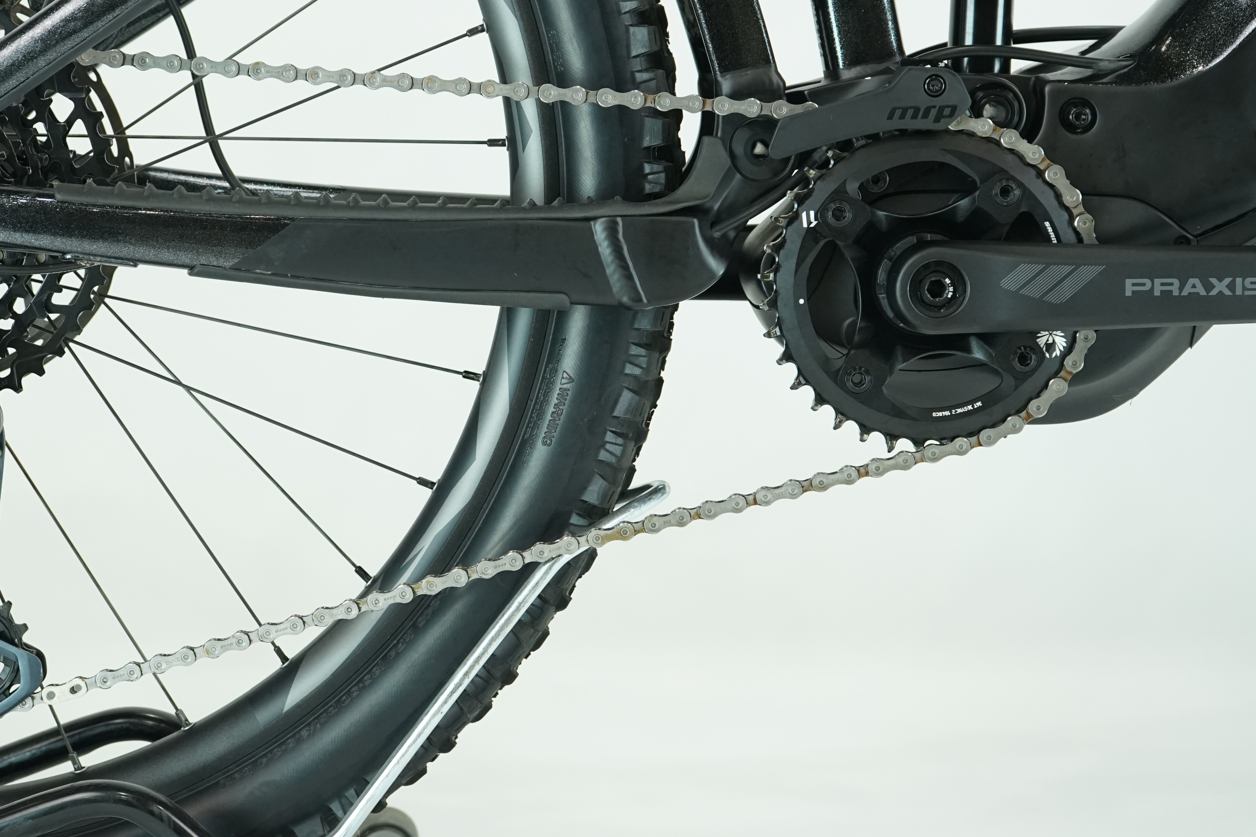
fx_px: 2686
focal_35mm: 77
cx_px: 512
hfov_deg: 26.3
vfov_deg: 17.7
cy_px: 286
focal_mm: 55
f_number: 5.6
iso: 1600
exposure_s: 1/200
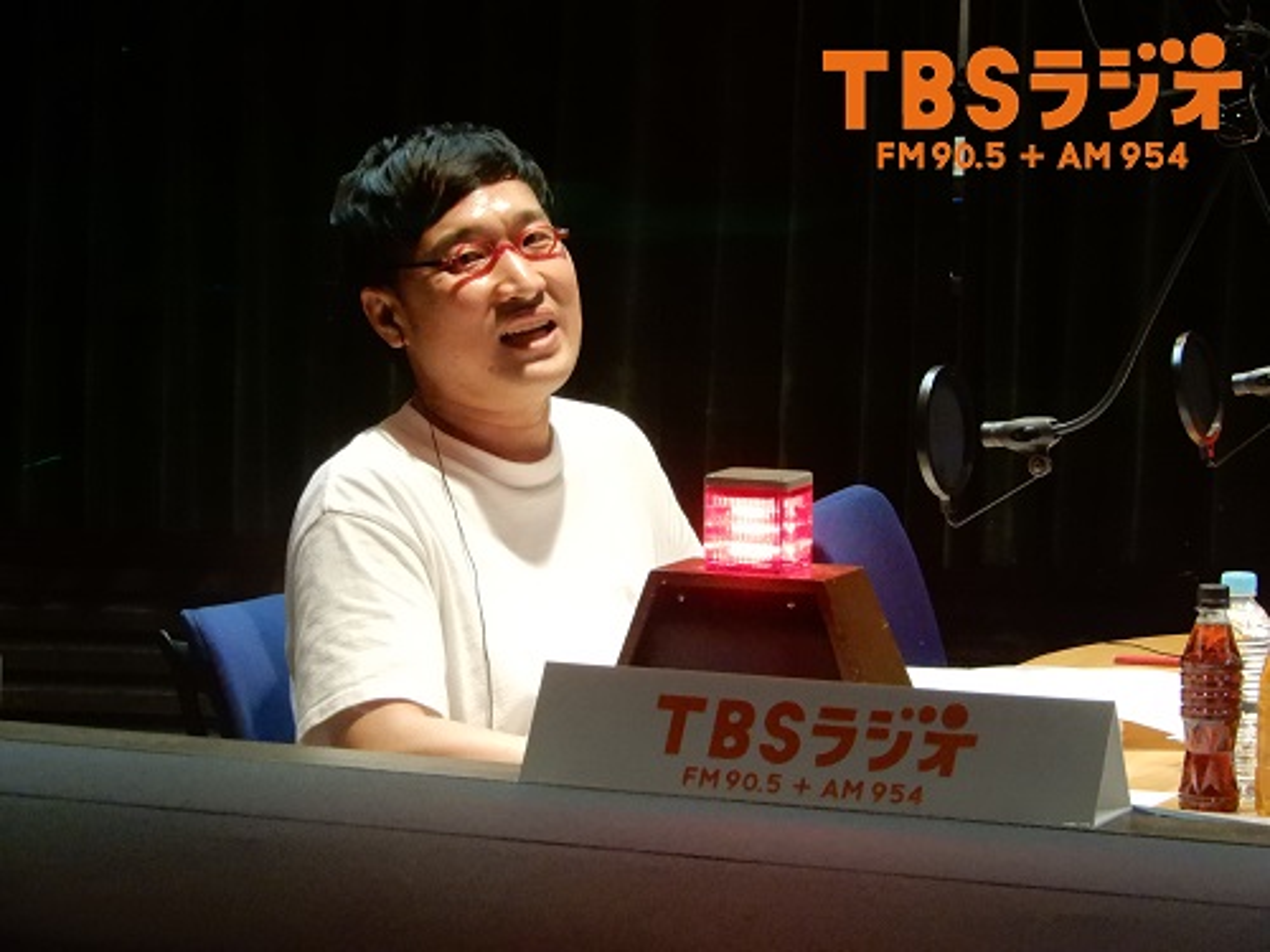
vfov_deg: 9.9
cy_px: 476
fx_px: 5503
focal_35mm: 150
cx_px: 635
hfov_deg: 13.2
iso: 1600
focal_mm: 26.8
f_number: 5.6
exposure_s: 1/50
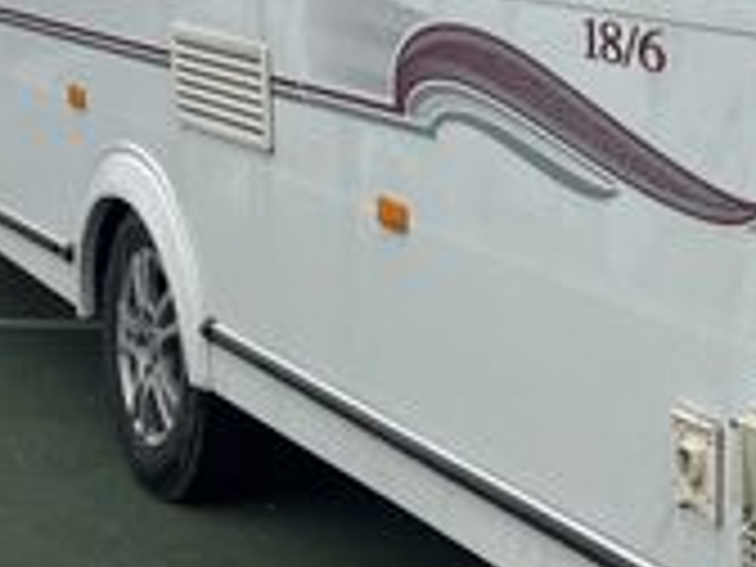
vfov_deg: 14.7
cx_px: 1030
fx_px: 2162
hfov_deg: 18.2
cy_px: 0
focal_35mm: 99
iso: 50
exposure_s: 1/865
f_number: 1.6
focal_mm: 5.96
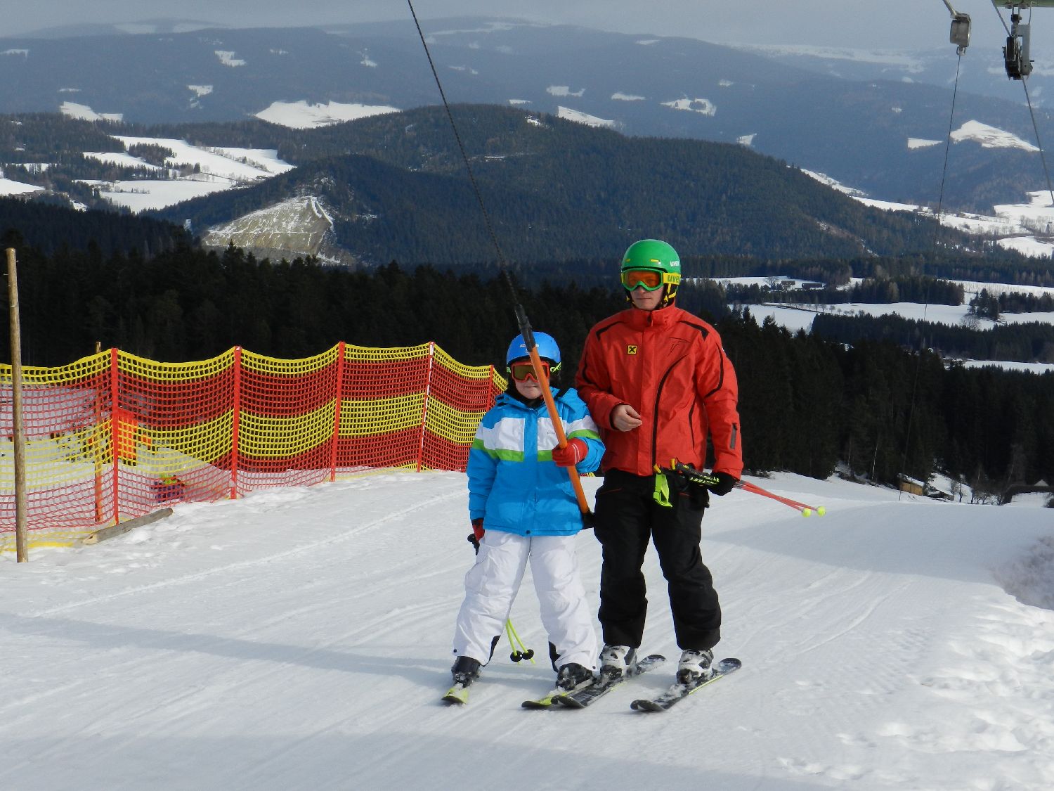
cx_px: 527
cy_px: 396
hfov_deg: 19.6
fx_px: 3045
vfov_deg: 14.8
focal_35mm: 100
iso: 160
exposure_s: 1/1000
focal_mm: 17.7
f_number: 5
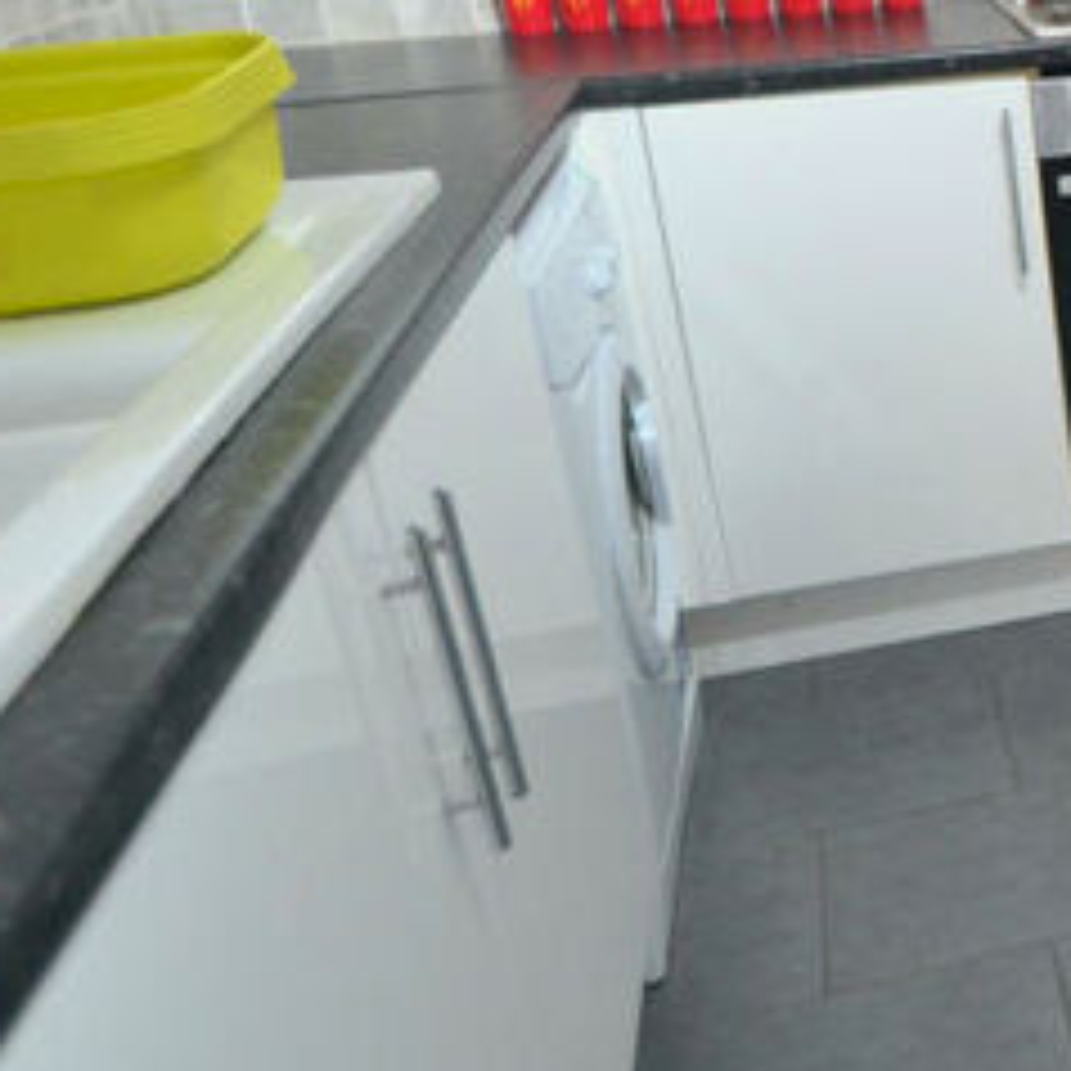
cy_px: 403
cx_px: 1512
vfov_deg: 37.3
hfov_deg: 28.2
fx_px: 1575
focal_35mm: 45
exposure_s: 1/60
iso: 1250
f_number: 3.8
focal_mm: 12
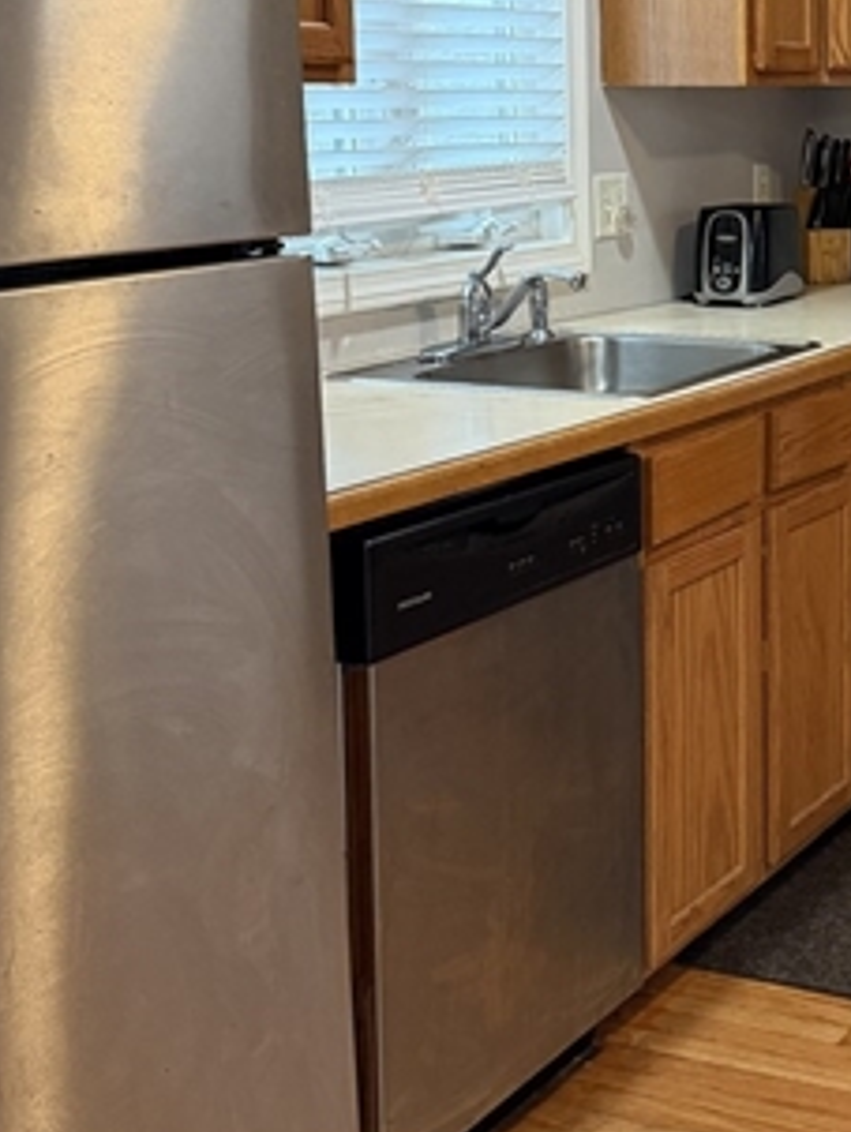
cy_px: 319
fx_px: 1997
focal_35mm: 61
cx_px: 903
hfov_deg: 22.8
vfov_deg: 31.2
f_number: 1.78
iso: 400
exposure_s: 1/60
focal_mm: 6.76
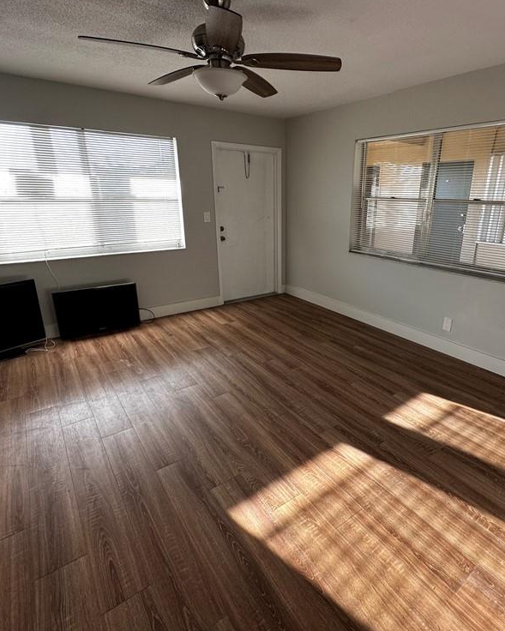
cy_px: 304
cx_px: 298
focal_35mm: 19
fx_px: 355
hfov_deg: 70.3
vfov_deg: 83.2
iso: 80
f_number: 2.2
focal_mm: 2.22
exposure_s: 1/99
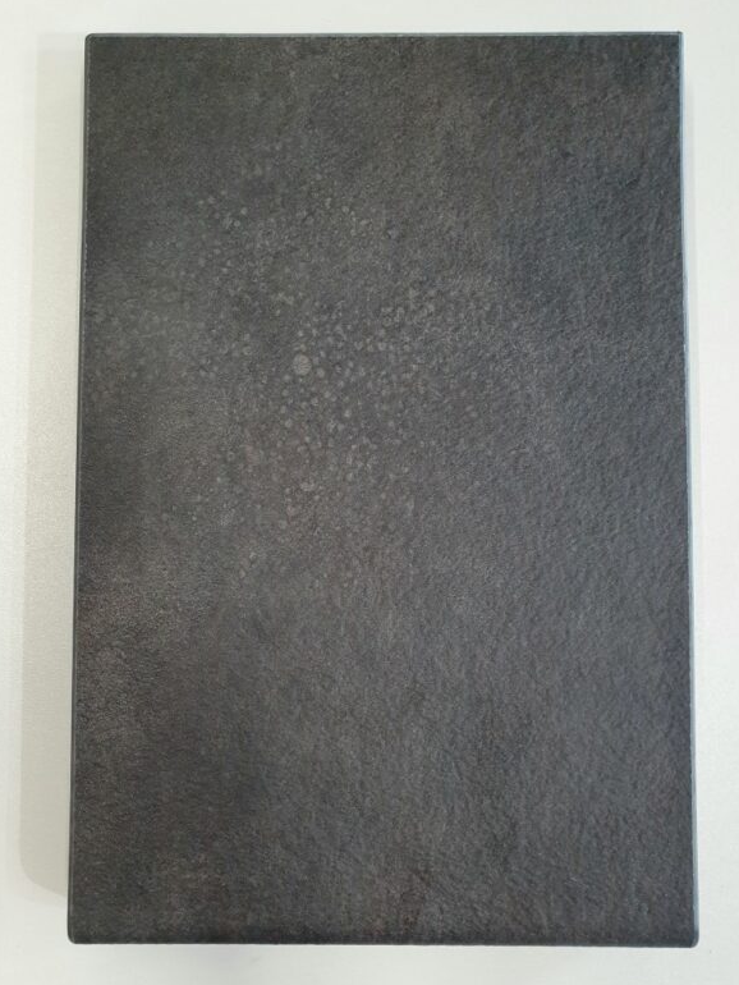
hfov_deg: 51.4
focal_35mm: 27
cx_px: 377
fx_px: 768
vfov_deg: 65.3
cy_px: 505
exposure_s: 1/100
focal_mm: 4.32
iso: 320
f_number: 2.4
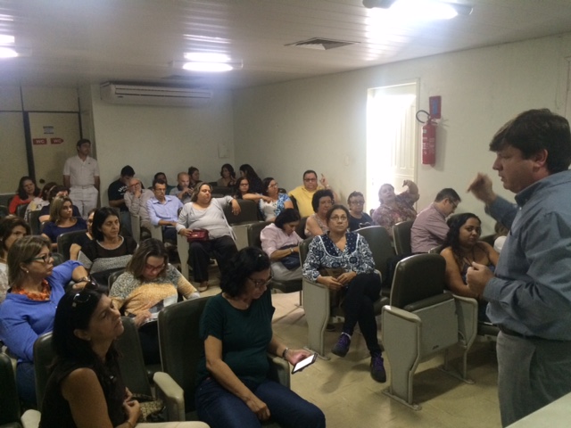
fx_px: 478
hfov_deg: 61.7
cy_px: 214
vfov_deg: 48.2
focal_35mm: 29
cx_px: 286
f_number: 2.2
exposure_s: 1/24
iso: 320
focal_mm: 4.15
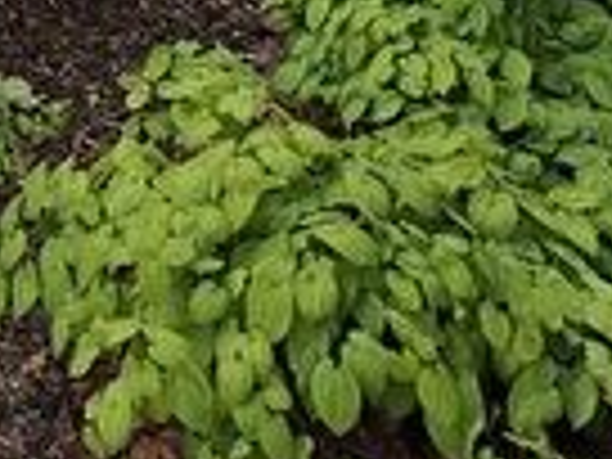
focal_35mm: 67
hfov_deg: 24.8
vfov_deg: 14.4
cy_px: -646
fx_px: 1185
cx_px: -202
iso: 50
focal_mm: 2.2
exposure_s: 1/746
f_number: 2.2
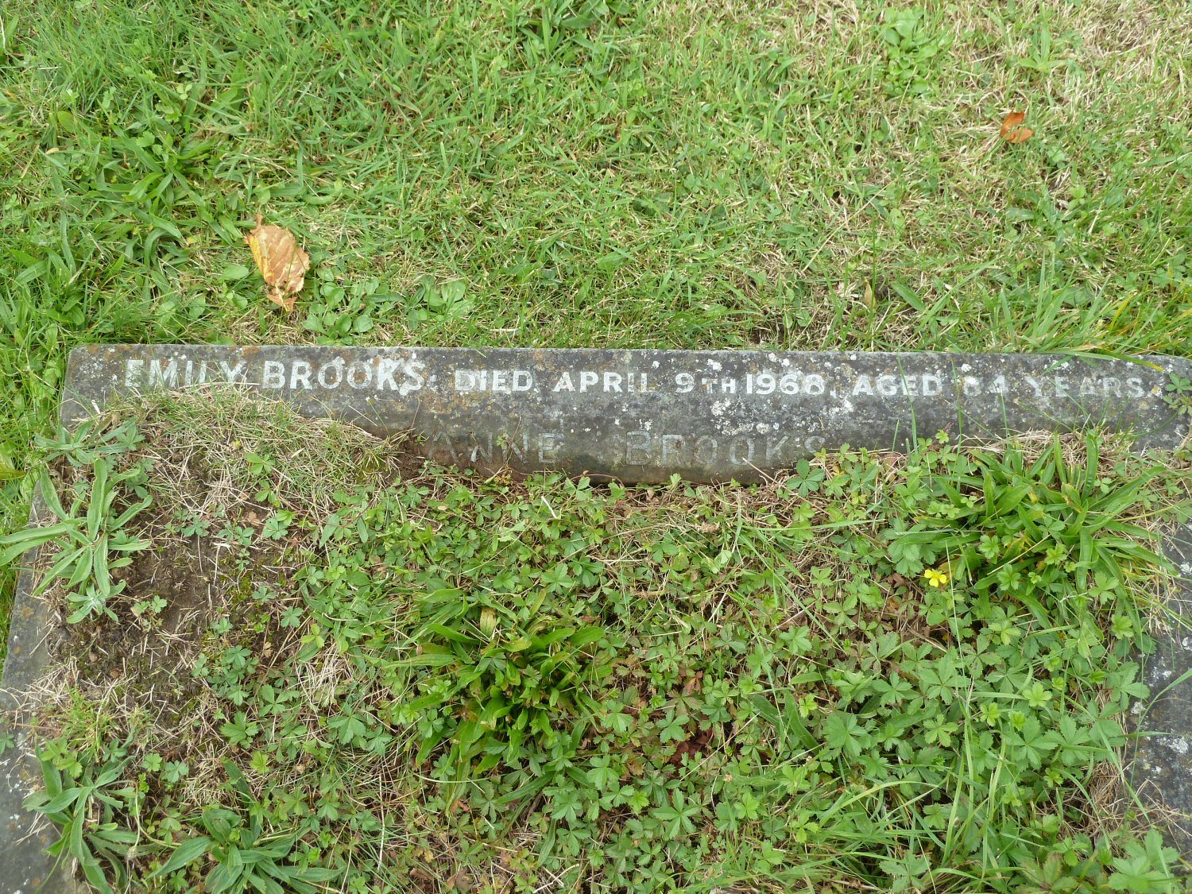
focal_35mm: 32
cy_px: 447
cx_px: 596
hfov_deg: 56.8
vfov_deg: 44.2
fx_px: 1102
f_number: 3.5
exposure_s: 1/100
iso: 80
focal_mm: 5.3
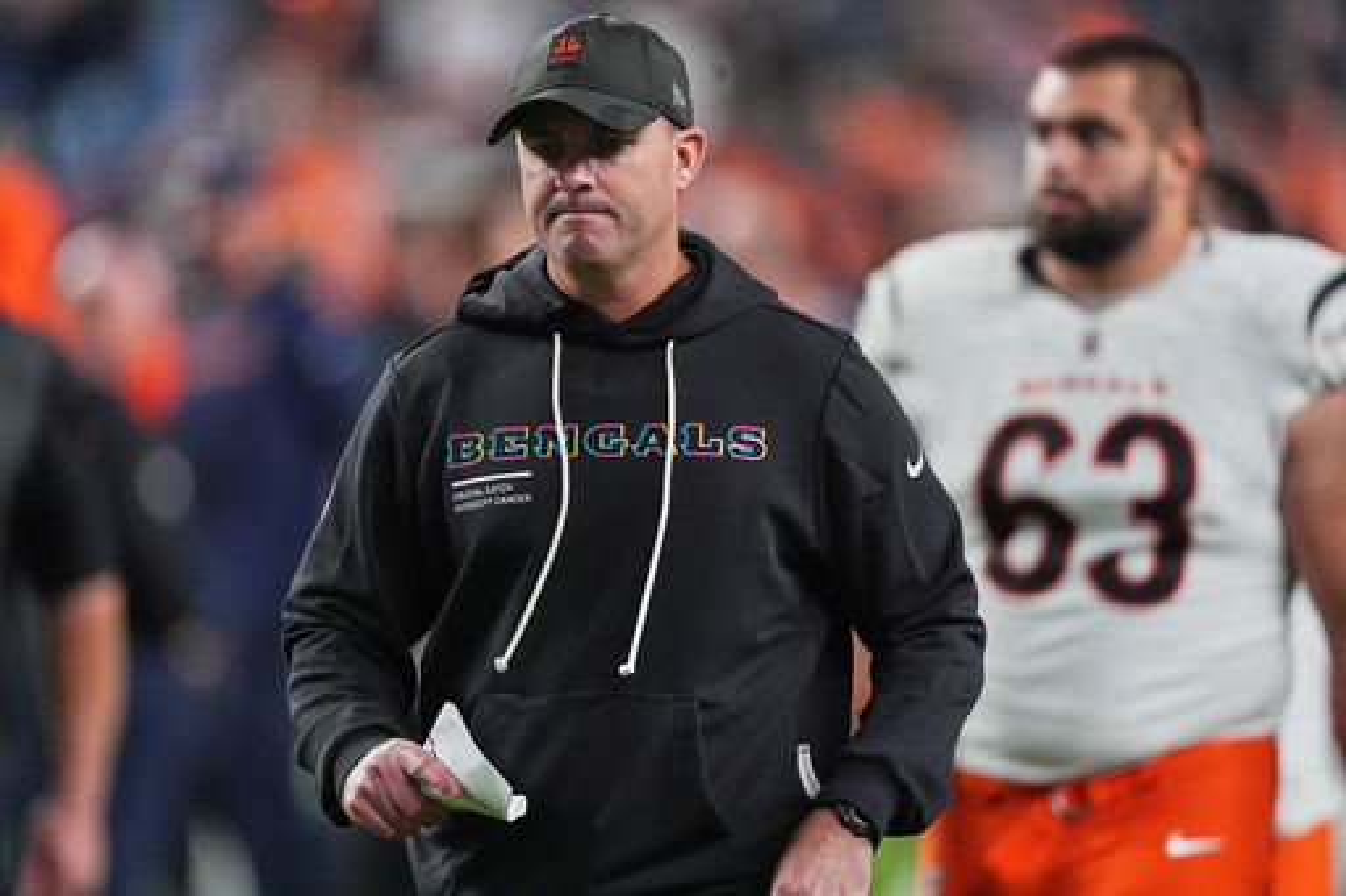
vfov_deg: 2.3
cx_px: 673
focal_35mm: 600
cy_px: 448
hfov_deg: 3.4
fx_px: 22425
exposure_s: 1/2000
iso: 5000
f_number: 4
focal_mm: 600
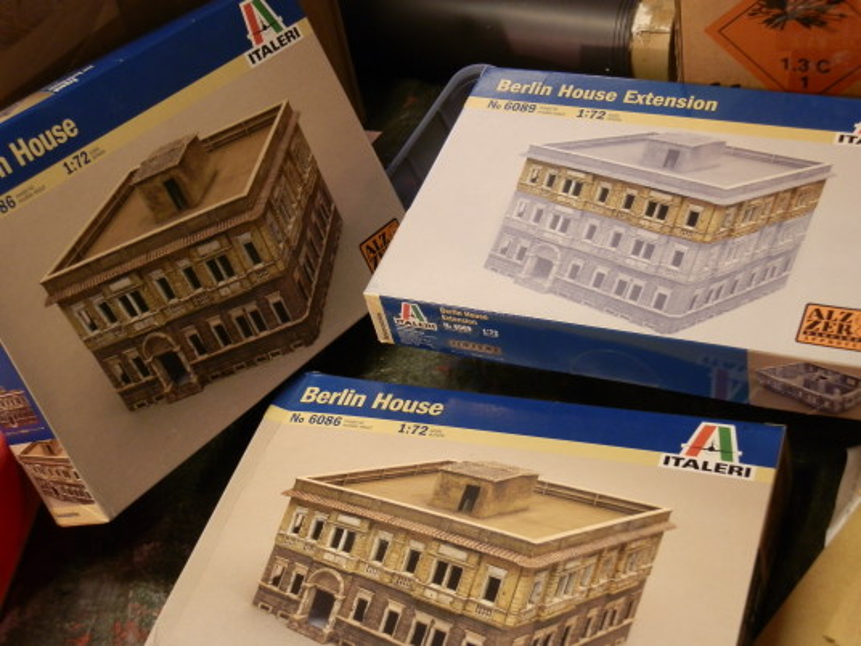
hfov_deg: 31.7
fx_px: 1517
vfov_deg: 24.0
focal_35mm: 61
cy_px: 323
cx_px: 430
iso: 200
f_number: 3.7
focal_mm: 10.99
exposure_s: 1/13
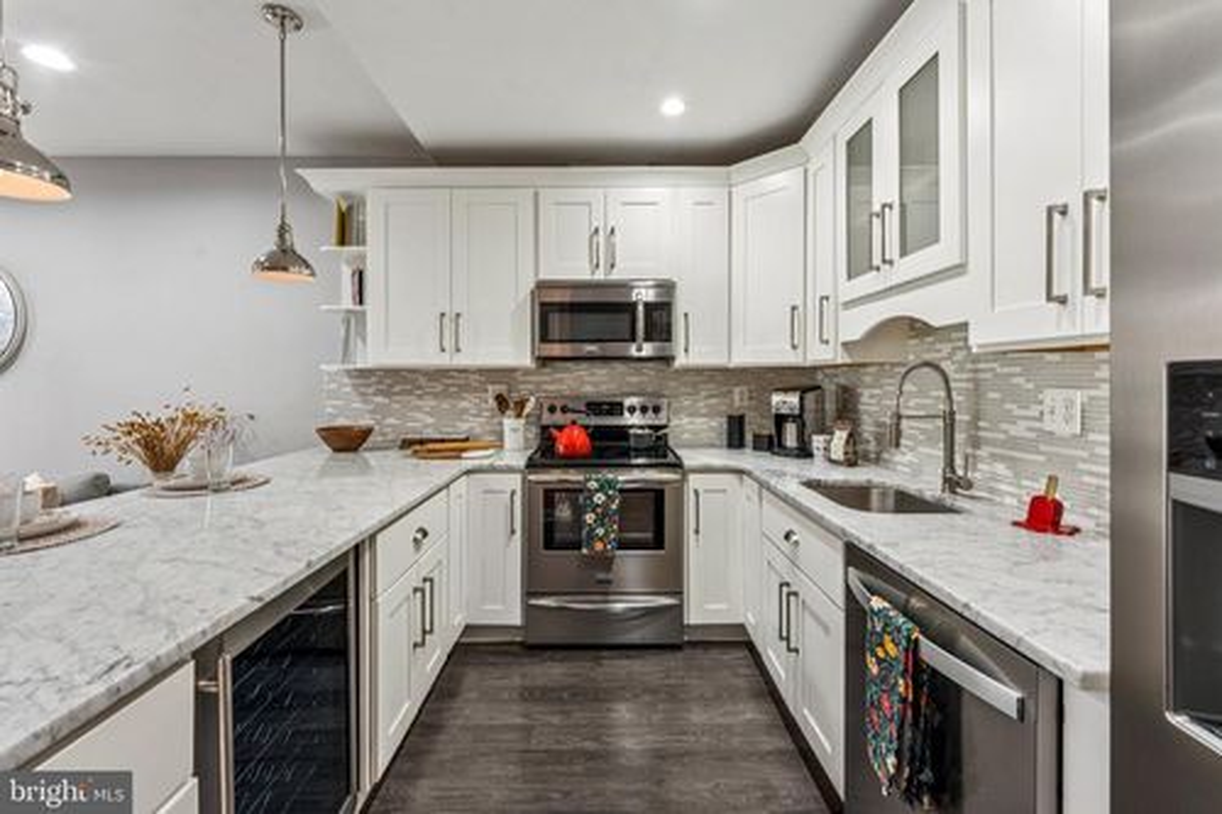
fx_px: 475
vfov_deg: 81.2
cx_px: 611
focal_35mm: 14
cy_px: 407
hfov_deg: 104.3
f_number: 8
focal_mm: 14
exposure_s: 1/6
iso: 200
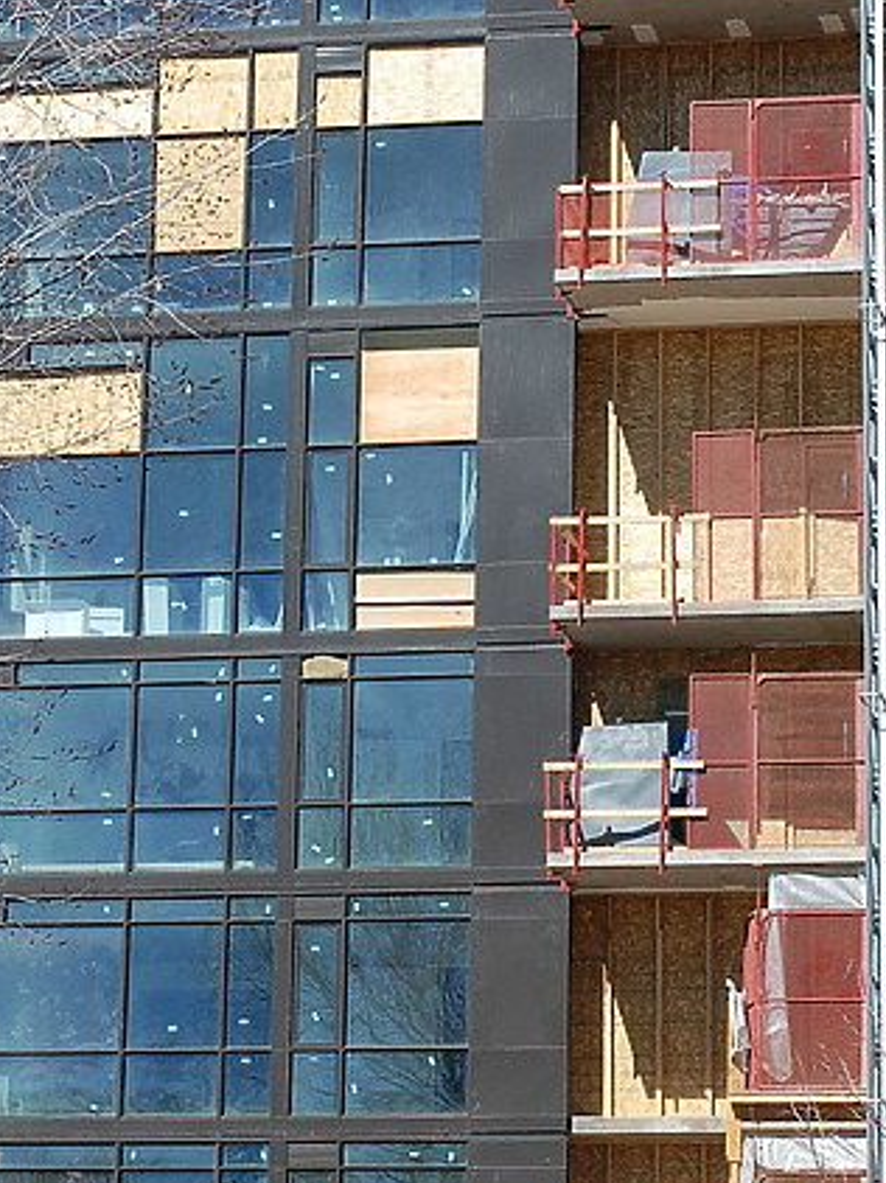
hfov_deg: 11.5
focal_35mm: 129
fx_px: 4407
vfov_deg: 15.2
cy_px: 334
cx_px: 557
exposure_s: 1/250
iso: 200
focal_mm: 42
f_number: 10
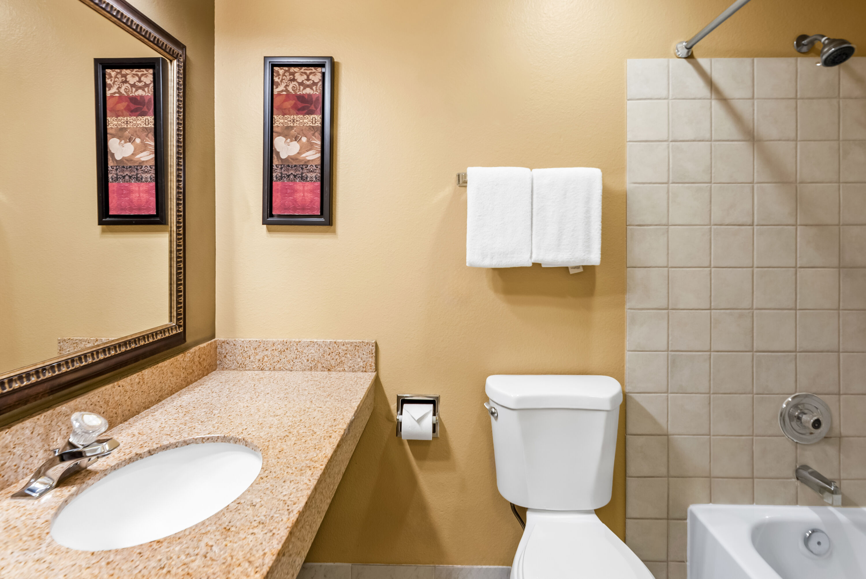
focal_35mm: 14
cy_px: 290
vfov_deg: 81.3
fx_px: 337
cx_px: 433
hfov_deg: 104.2
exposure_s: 1/5
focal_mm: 14
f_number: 7.1
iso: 200
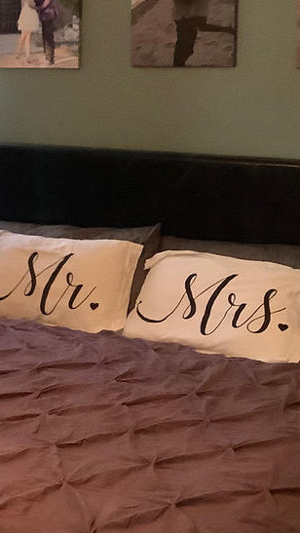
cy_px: 181
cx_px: -161
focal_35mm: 79
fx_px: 1116
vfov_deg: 26.7
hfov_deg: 14.2
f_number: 2.4
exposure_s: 1/40
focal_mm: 3.3
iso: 400
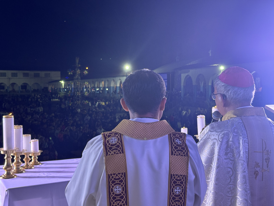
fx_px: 380
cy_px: 103
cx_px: 137
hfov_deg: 39.7
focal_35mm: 48
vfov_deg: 30.3
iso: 100
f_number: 1.78
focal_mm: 6.76
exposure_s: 1/60
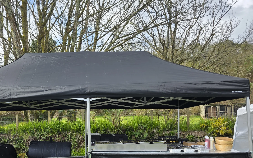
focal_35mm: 32
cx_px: 88
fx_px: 221
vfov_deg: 38.2
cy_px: 123
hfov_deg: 58.6
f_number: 1.7
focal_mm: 6.3
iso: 80
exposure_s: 1/1899
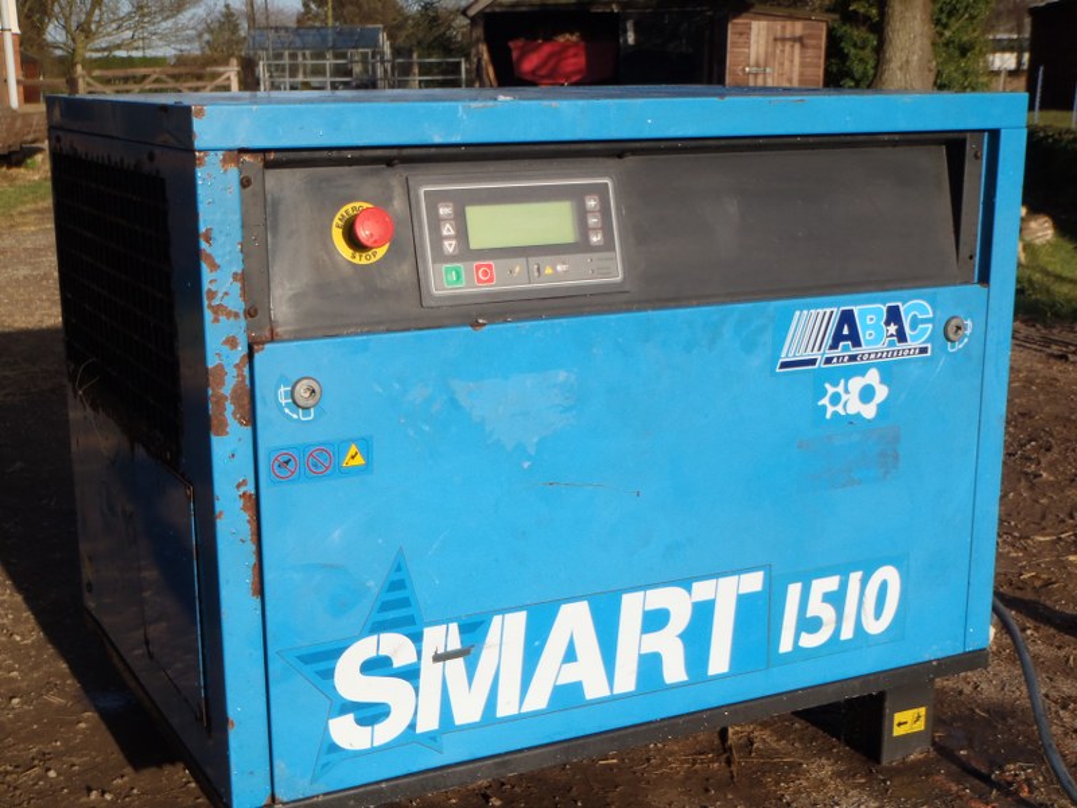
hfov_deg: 38.9
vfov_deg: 29.7
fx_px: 1525
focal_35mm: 49
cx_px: 538
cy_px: 404
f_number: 5.6
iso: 80
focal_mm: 8.89
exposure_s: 1/400
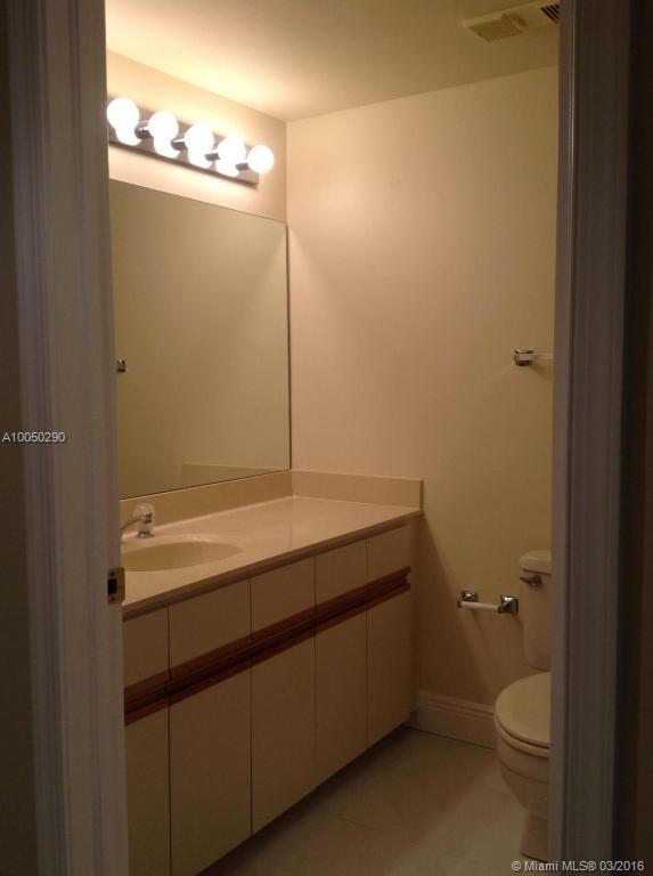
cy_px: 438
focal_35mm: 35
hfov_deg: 40.6
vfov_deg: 52.7
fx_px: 883
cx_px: 326
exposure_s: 1/60
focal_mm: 4.28
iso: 50
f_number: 2.4
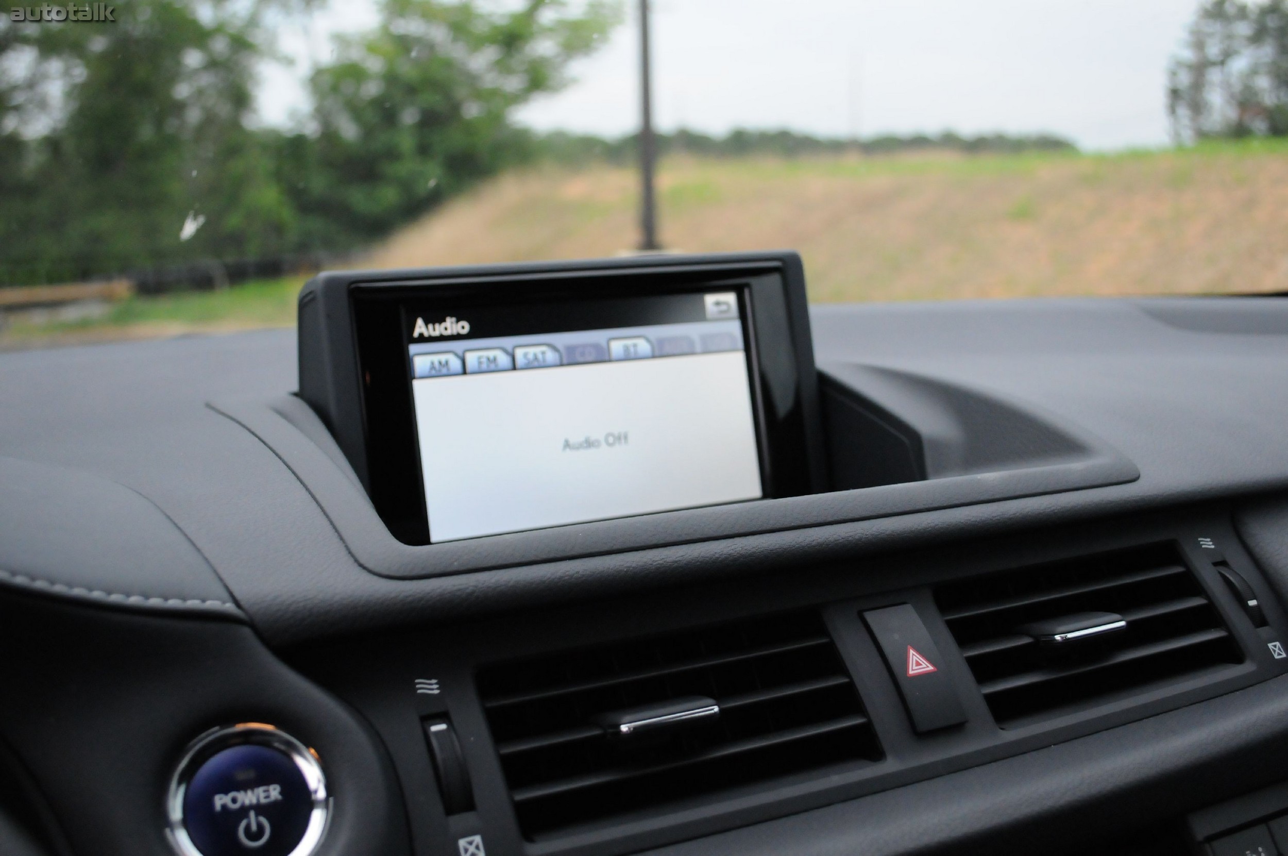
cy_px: 428
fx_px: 1394
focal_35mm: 39
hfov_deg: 49.6
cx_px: 644
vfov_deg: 34.1
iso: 2000
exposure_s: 1/500
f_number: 4.5
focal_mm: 26
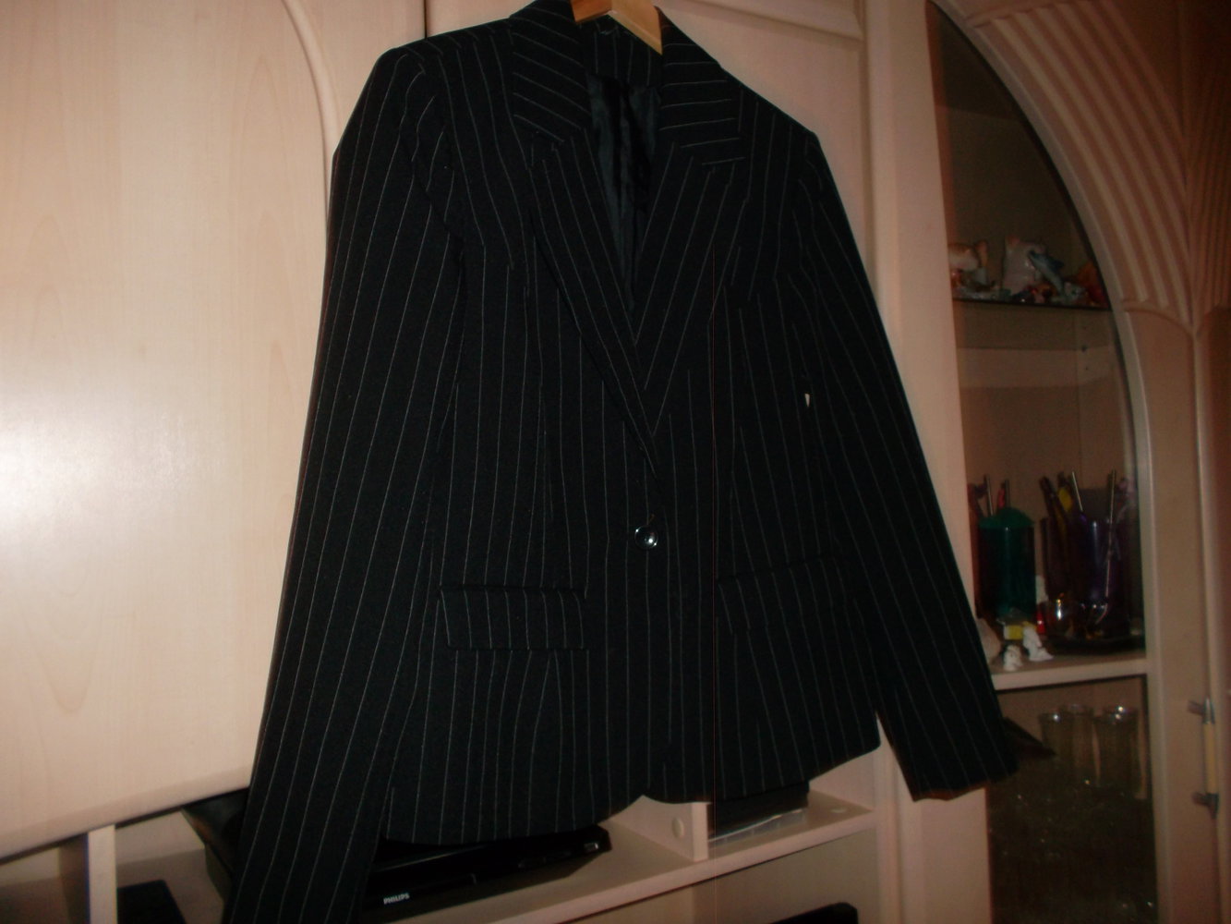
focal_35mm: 28
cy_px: 462
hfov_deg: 63.4
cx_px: 616
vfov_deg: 49.8
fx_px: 996
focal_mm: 4.1
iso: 100
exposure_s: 1/15
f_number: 3.3
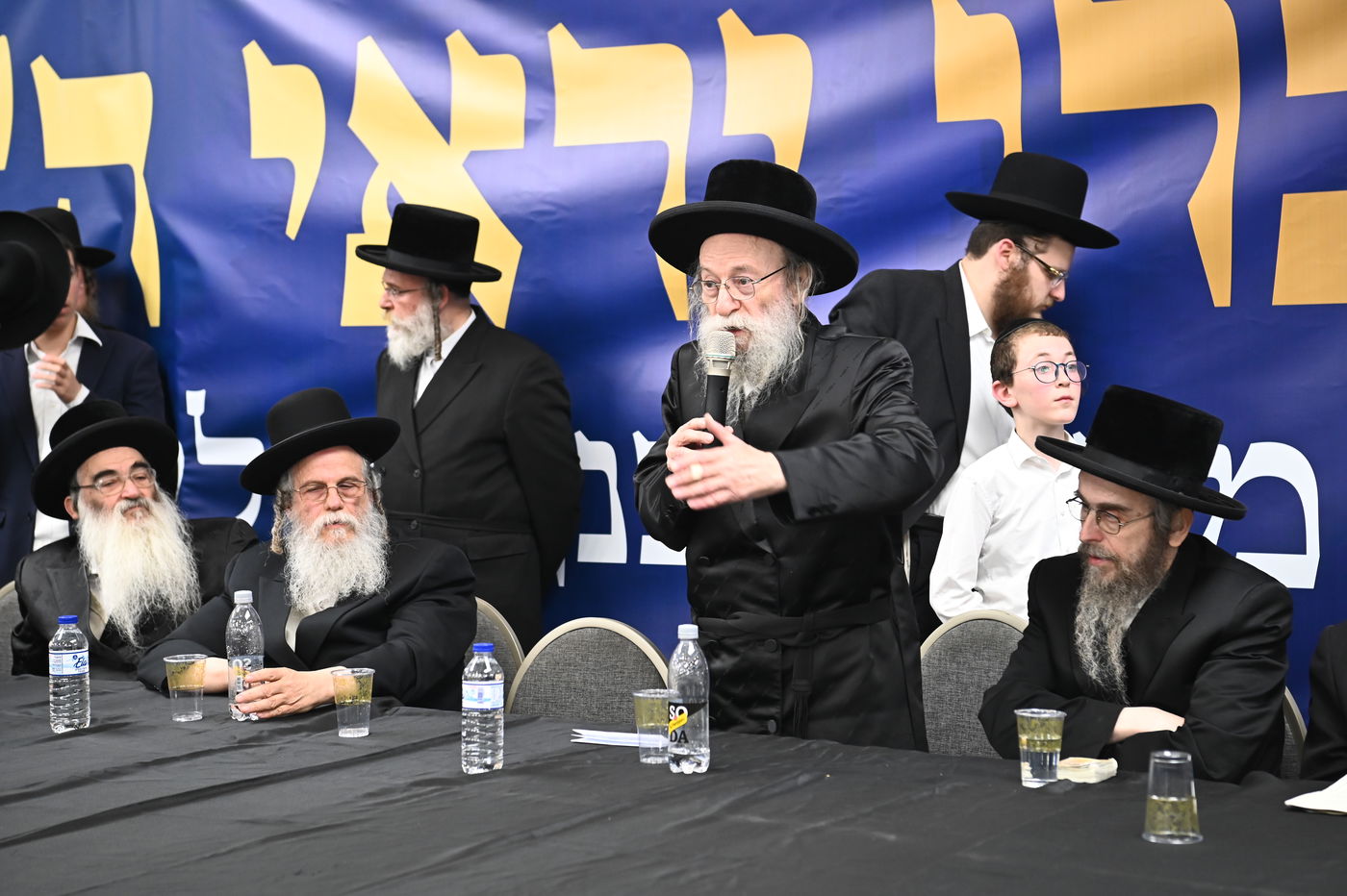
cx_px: 674
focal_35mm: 70
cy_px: 448
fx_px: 2618
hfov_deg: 28.9
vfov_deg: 19.4
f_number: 4.5
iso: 2000
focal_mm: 70
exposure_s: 1/160
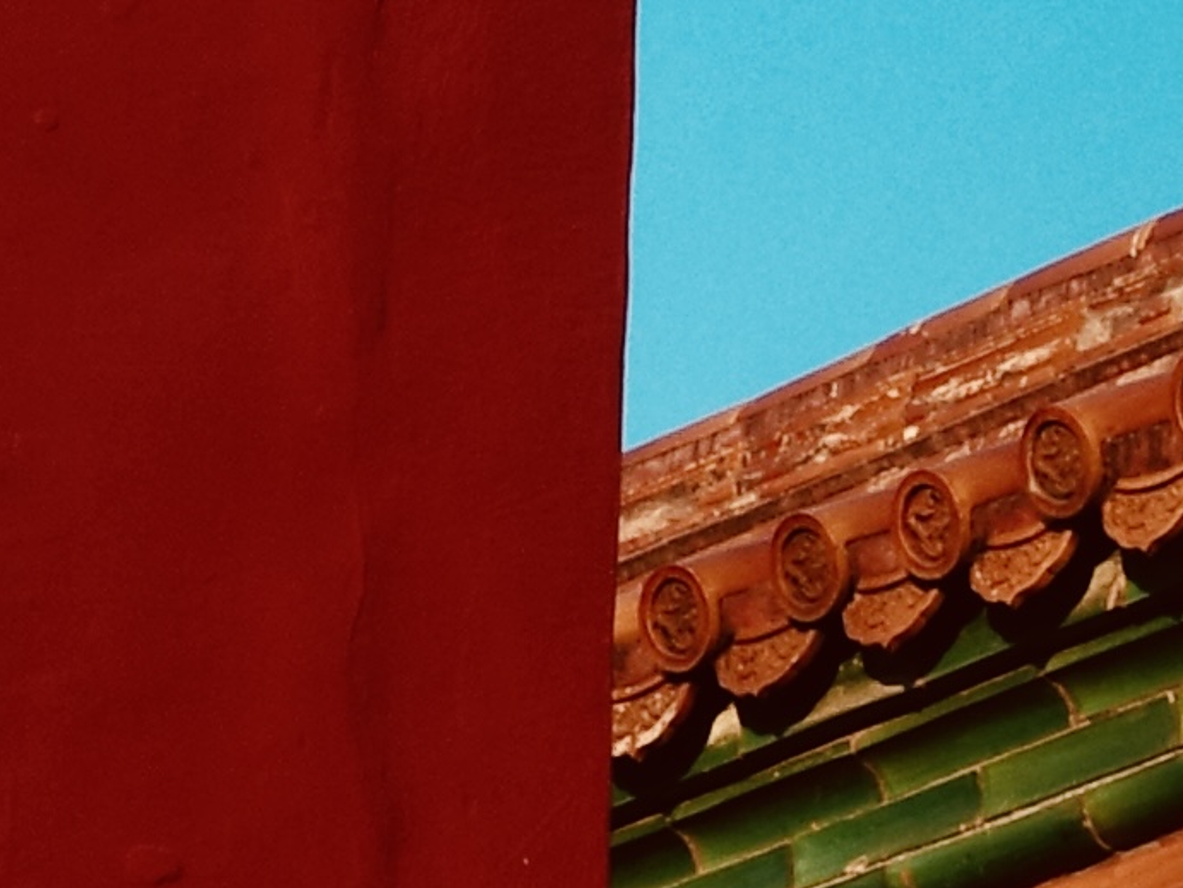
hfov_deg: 9.4
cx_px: 1953
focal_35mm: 202
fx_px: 6907
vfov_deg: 7.2
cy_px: 1341
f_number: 16
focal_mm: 26
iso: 100
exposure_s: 1/50
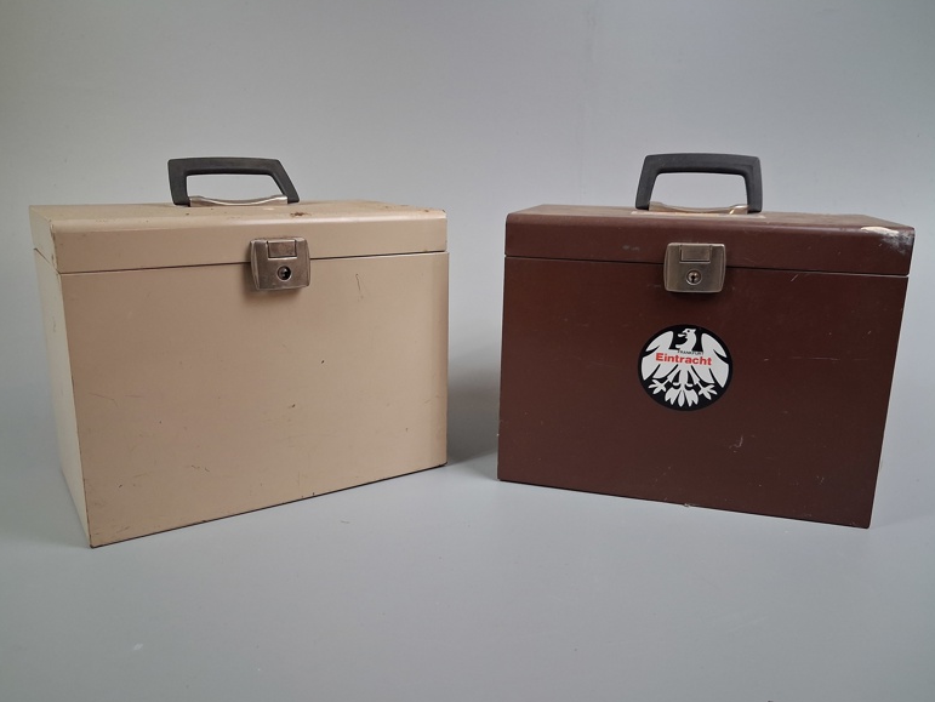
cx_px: 473
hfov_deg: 63.4
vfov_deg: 49.8
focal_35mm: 28
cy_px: 355
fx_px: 757
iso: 250
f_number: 1.8
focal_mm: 4
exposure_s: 1/50
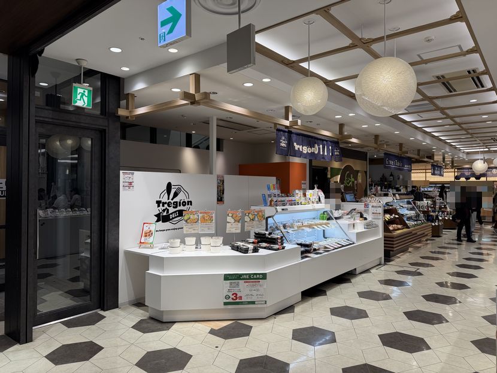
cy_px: 186
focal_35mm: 24
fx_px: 345
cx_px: 248
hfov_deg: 71.6
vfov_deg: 56.8
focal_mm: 6.76
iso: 64
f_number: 1.78
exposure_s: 1/259
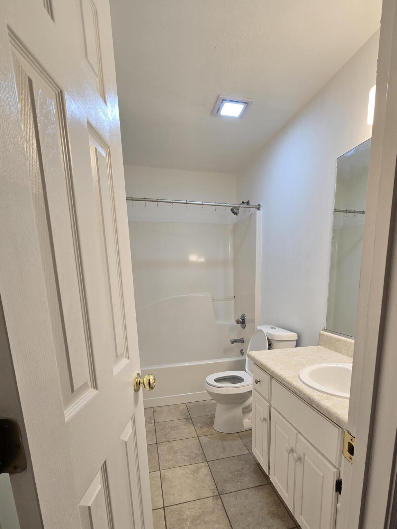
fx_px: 260
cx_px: 223
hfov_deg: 74.4
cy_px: 341
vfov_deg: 88.6
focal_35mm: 17
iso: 64
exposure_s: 1/60
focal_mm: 2.2
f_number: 2.2
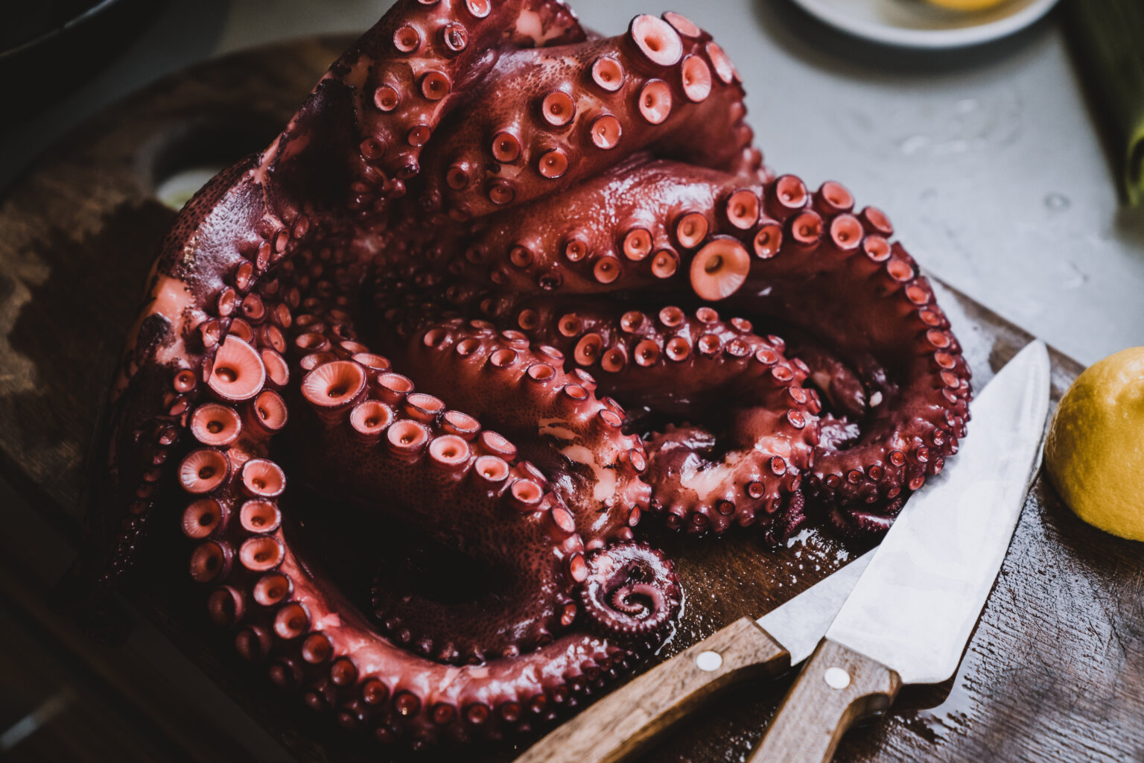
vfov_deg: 19.5
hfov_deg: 28.8
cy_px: 382
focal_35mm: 70
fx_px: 2224
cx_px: 572
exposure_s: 1/80
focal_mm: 70
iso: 3200
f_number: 4
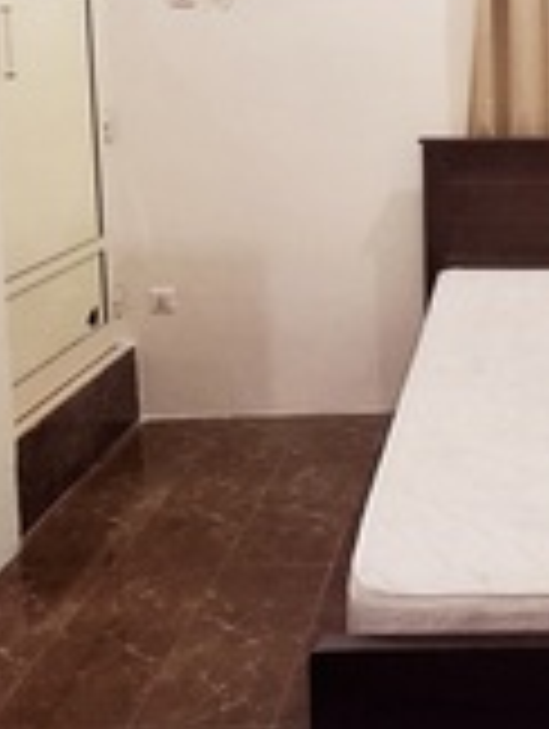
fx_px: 949
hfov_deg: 30.4
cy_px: 119
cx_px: 524
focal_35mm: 45
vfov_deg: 39.9
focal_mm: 1.64
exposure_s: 1/50
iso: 200
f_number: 2.2
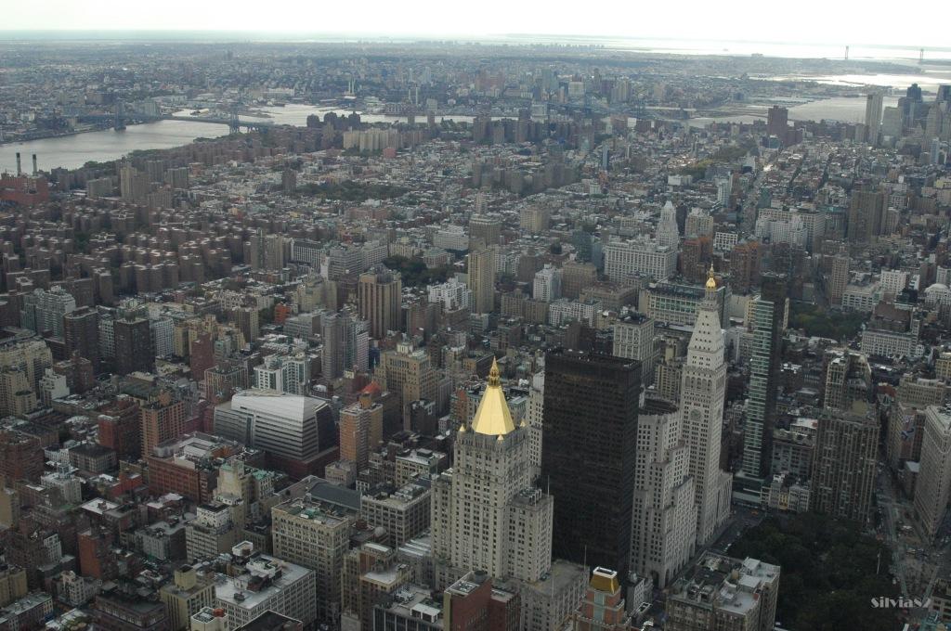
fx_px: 1108
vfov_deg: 31.8
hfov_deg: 46.5
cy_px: 316
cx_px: 476
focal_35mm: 42
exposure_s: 1/125
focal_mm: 28
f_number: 9
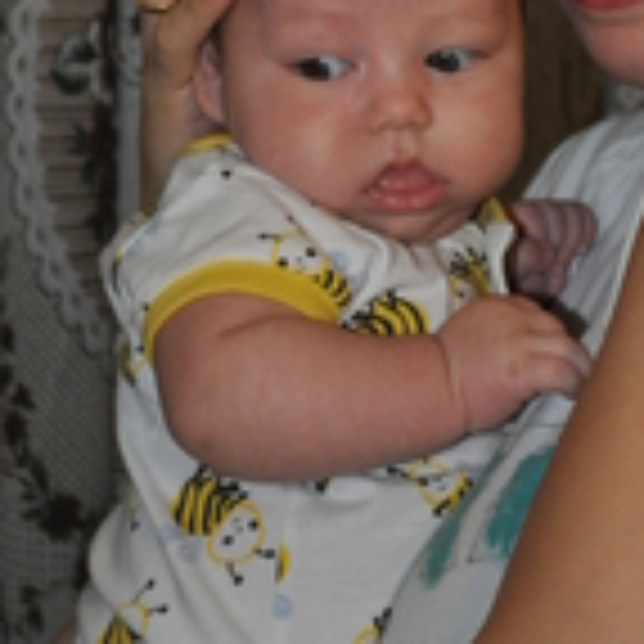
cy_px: 9
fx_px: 4041
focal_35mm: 192
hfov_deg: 9.1
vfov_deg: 9.1
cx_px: 448
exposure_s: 1/60
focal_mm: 48
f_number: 5.6
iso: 800
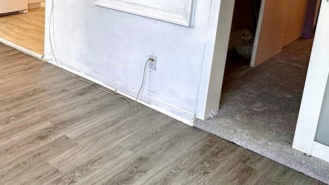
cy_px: 20
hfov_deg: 45.8
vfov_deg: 28.0
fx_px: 358
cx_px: 48
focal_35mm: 41
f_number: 2.2
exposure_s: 1/120
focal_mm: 2.22
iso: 125
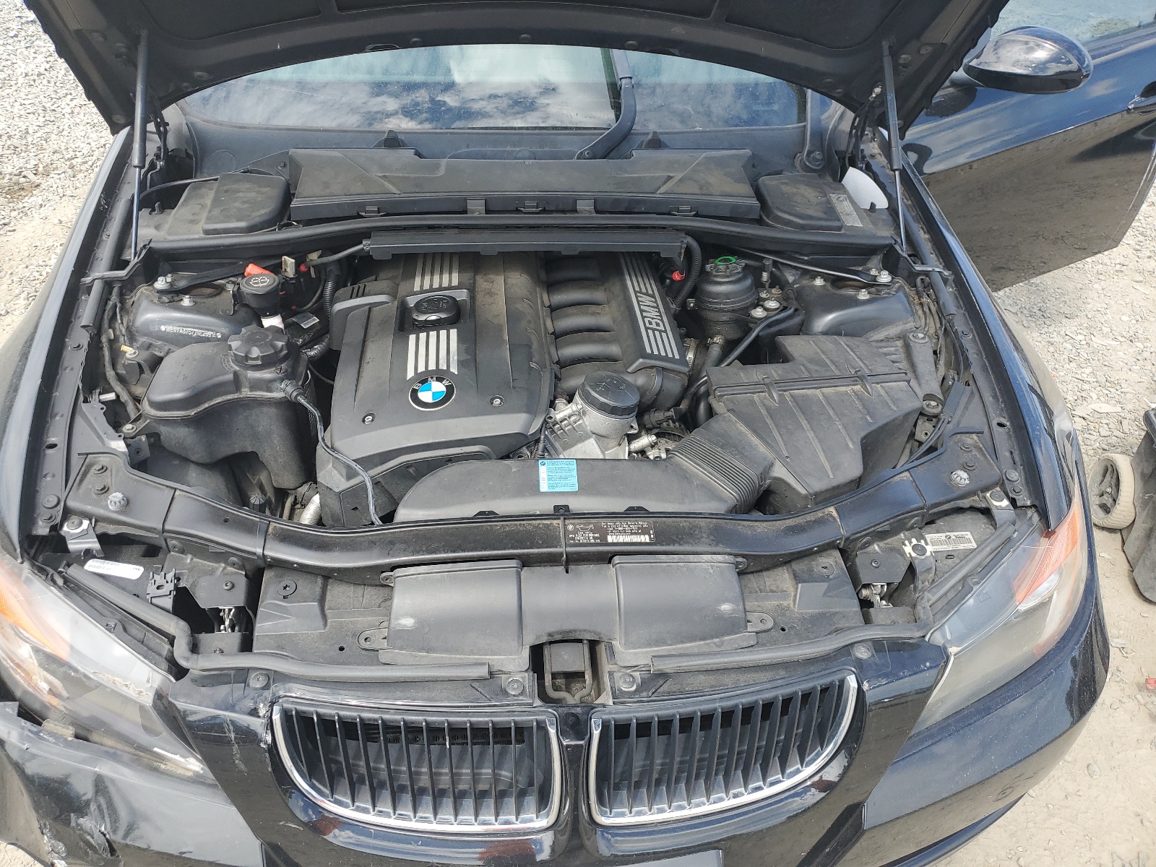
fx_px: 868
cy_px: 434
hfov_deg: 67.3
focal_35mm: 26
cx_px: 578
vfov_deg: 53.1
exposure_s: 1/769
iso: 50
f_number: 1.5
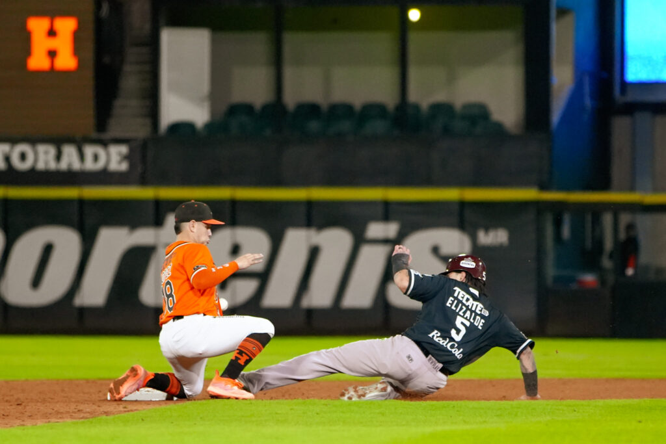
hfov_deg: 10.3
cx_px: 333
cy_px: 222
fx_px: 3700
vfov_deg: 6.9
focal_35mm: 200
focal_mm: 200
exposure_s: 1/1250
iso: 4000
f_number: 2.8
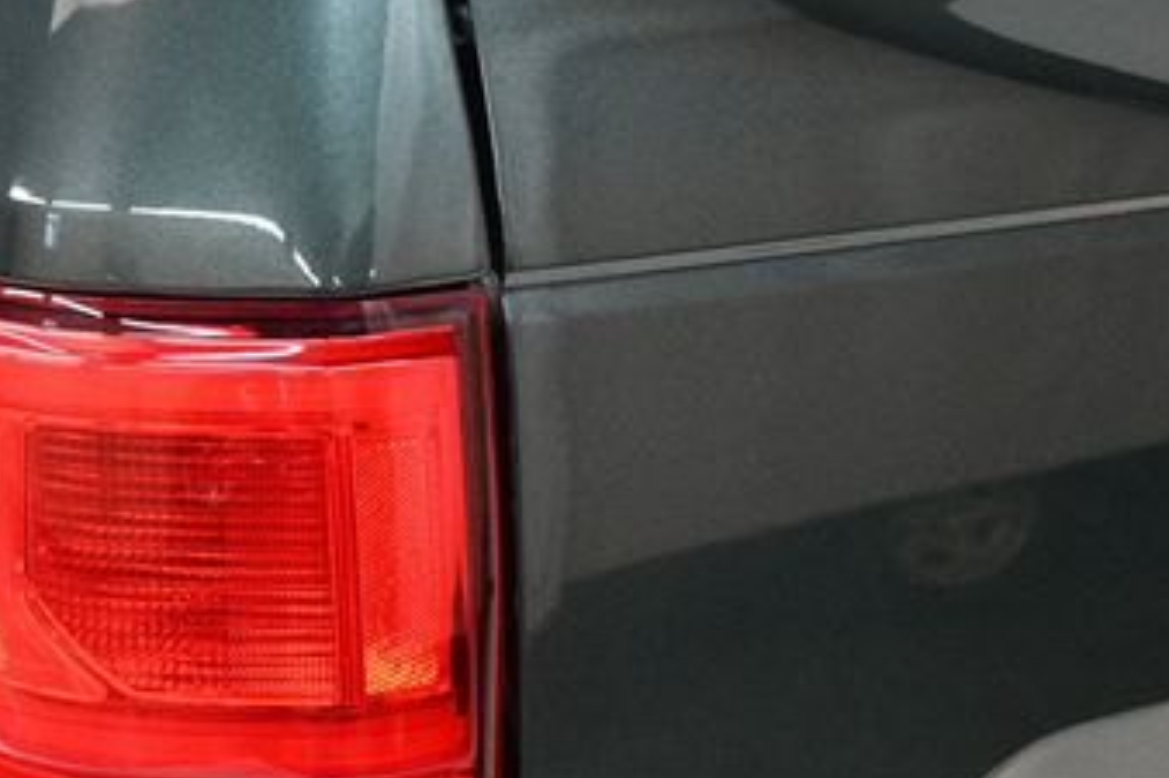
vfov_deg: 14.8
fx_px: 2953
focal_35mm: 91
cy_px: 702
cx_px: 246
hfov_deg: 22.1
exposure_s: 1/100
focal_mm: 32
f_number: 4
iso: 3200
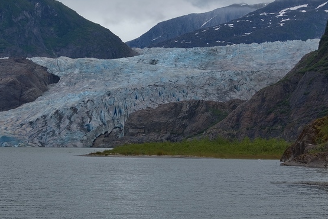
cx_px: 106
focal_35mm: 120
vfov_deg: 11.4
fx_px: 1093
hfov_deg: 17.0
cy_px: 132
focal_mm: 52
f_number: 9
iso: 100
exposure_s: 1/320
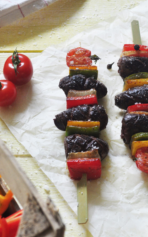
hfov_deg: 16.4
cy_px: 106
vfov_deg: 25.9
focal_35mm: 80
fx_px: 515
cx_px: 64
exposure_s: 1/40
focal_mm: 35
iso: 500
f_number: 7.1
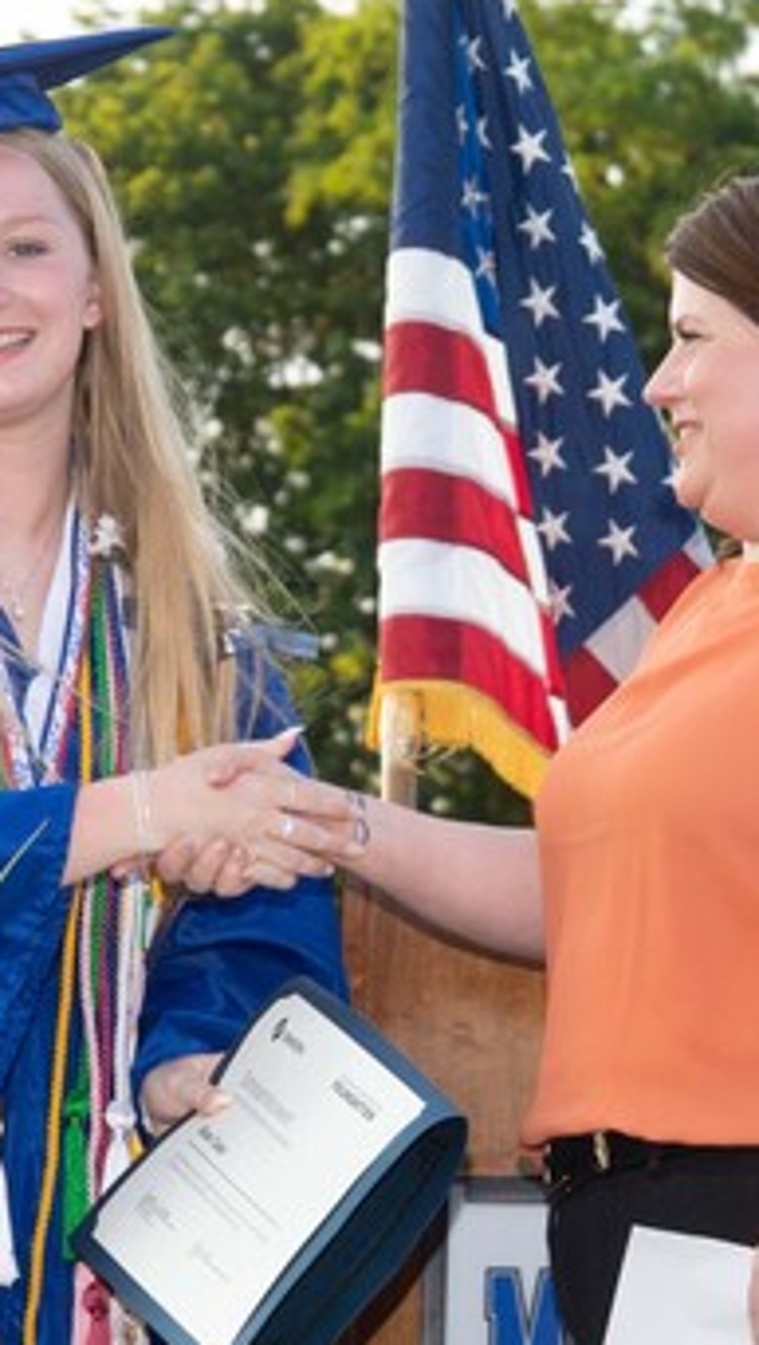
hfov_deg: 5.1
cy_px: 865
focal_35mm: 240
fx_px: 8566
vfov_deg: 9.0
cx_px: 507
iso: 800
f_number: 14
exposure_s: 1/200
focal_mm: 98
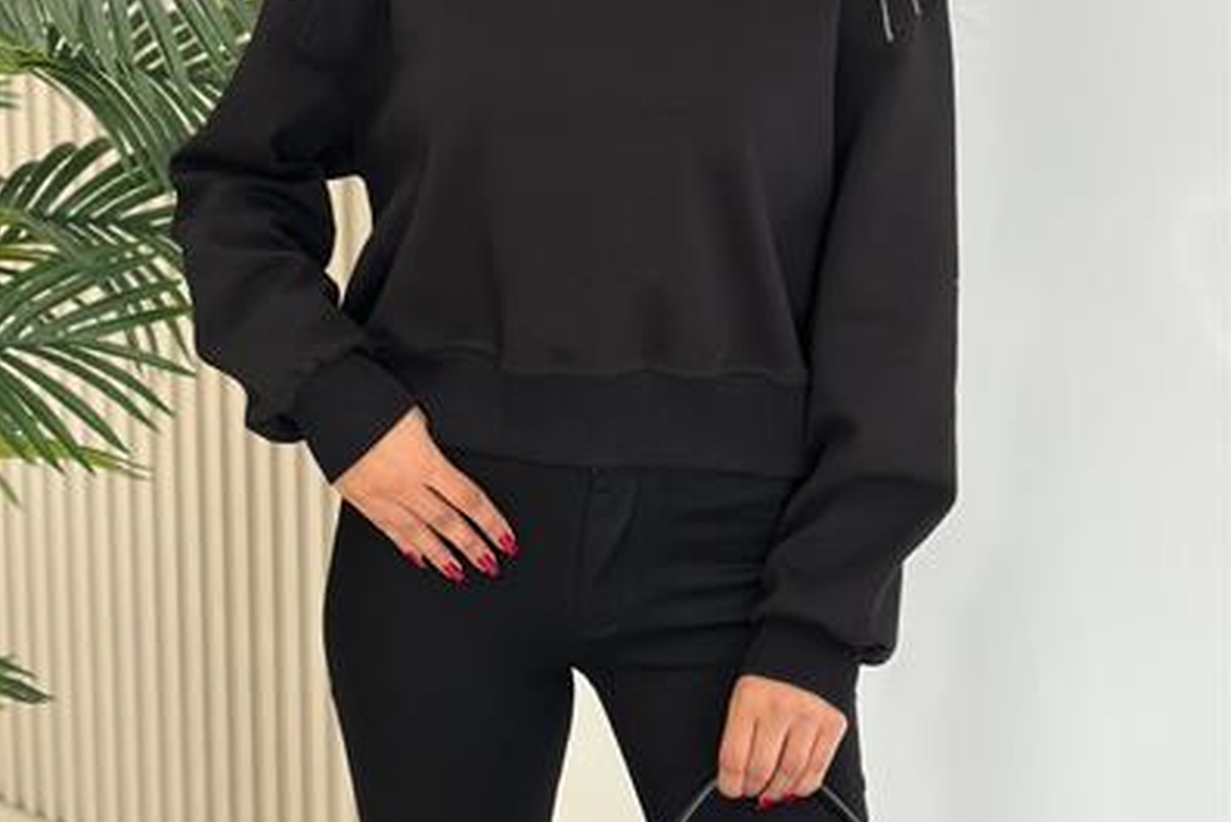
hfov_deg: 30.1
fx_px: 2292
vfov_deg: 20.0
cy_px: 104
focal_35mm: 67
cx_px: 617
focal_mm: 6.86
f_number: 1.78
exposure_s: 1/228
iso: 80
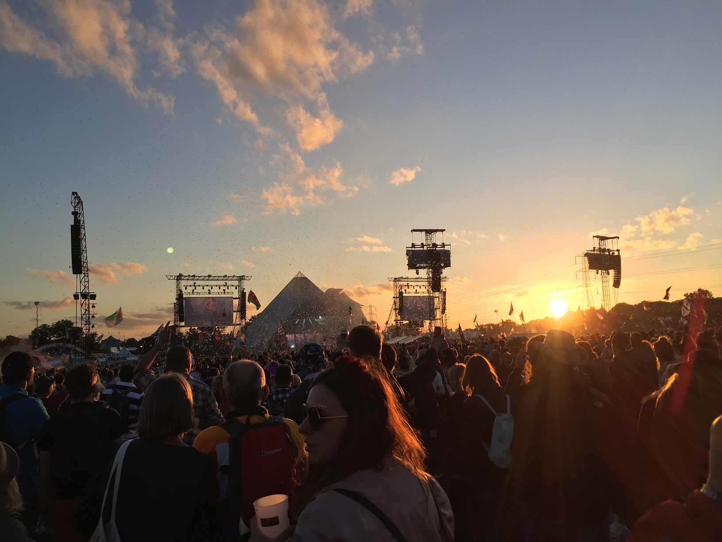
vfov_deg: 48.2
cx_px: 361
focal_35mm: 29
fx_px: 605
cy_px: 271
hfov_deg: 61.7
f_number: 2.2
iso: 32
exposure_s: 1/1163
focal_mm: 4.15
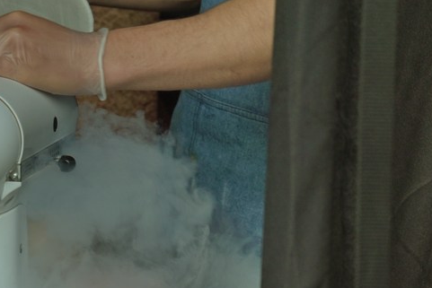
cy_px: 215
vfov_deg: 7.3
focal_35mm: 187
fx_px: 2245
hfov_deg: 10.8
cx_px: -104
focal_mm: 75
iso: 100
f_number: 5.6
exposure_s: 1/125
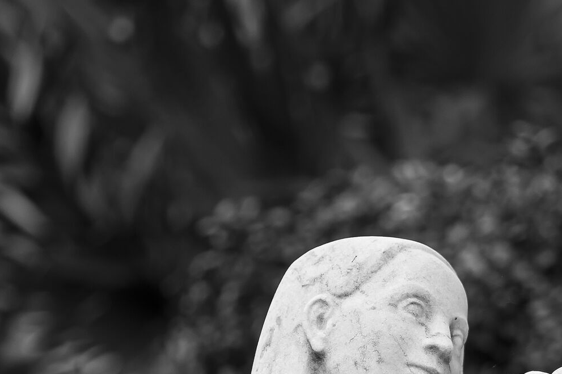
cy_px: 417
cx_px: 501
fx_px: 4383
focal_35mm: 281
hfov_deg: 7.3
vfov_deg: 4.9
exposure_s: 1/800
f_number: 3.2
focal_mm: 116
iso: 500
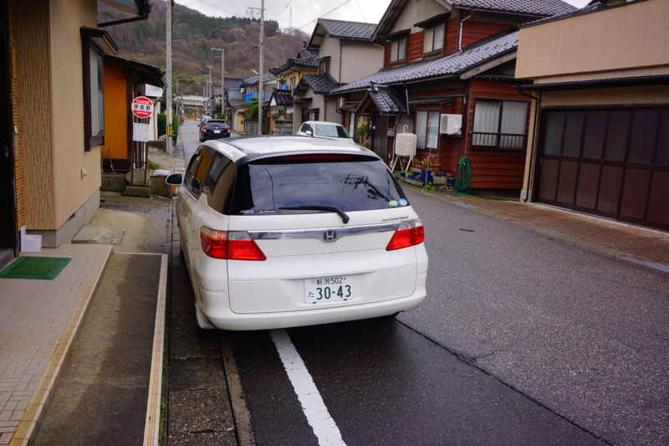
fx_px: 557
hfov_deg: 61.9
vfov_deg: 43.6
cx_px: 334
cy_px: 223
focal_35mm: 30
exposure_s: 1/160
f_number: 6.3
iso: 100
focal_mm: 20
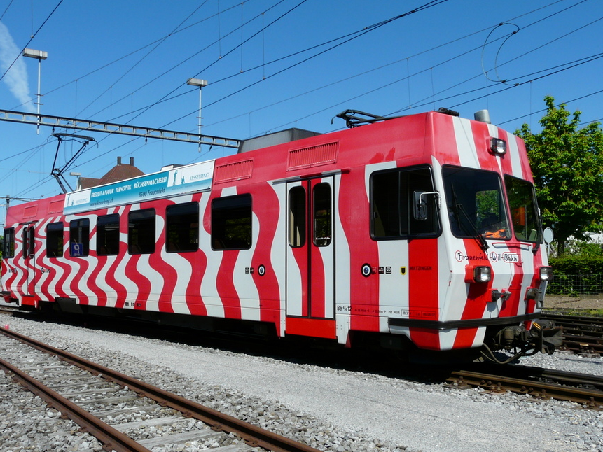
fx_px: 627
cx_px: 298
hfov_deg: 51.3
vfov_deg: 39.6
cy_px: 250
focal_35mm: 36
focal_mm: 5
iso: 100
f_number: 6.3
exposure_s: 1/400
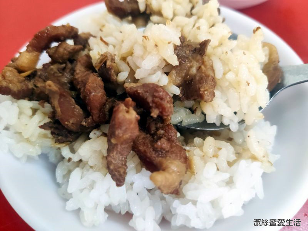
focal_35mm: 26
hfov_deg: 67.3
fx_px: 231
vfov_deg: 53.1
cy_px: 116
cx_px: 154
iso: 945
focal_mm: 4.75
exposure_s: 1/60
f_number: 1.75
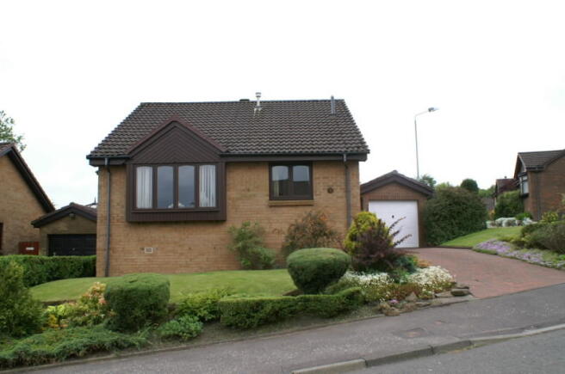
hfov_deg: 62.0
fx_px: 470
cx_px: 282
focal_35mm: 30
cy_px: 187
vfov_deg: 43.5
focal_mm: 20
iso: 100
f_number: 9
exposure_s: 1/80
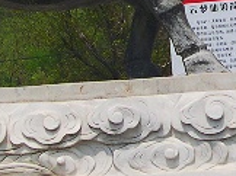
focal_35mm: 188
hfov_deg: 10.3
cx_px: 322
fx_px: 1280
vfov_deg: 7.8
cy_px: -13
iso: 100
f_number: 7.6
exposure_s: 1/269
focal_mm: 8
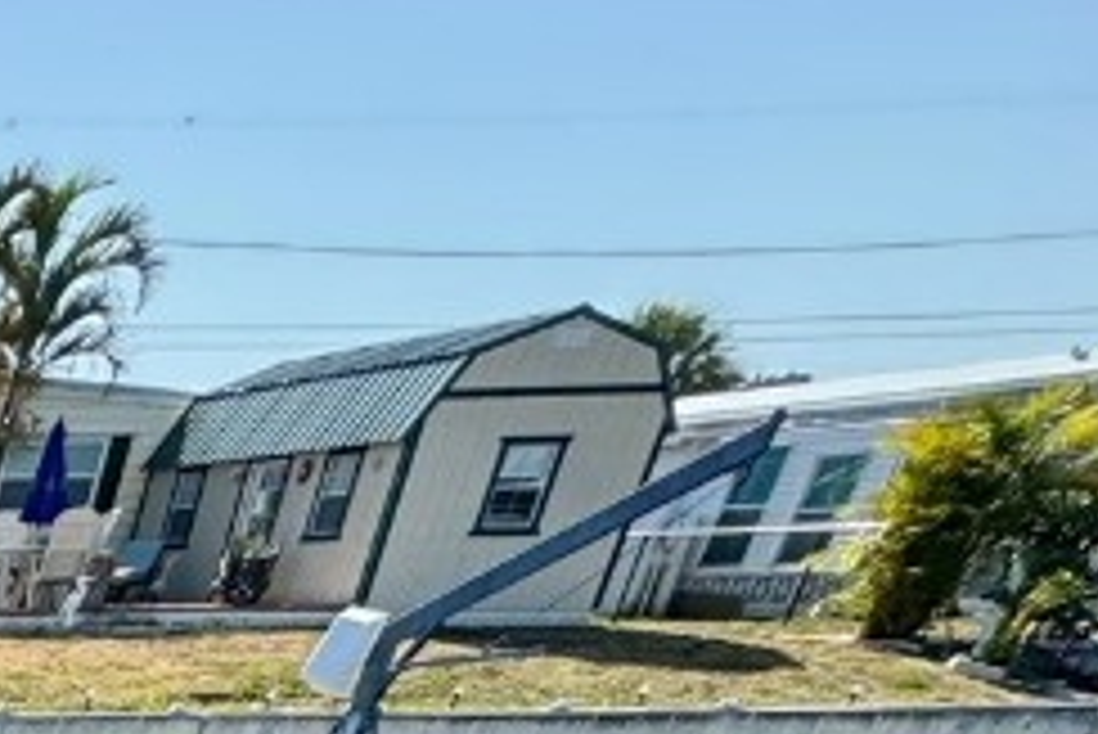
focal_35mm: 61
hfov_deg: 18.9
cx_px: -1130
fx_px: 1862
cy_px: 1630
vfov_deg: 15.5
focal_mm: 2.22
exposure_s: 1/879
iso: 50
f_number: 2.2
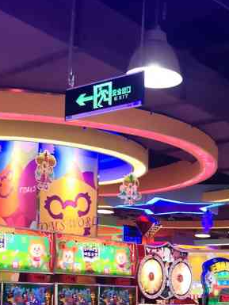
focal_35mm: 63
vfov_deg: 29.4
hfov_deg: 23.2
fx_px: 555
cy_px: 277
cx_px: 153
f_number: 1.8
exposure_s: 1/100
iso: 500
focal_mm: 4.75
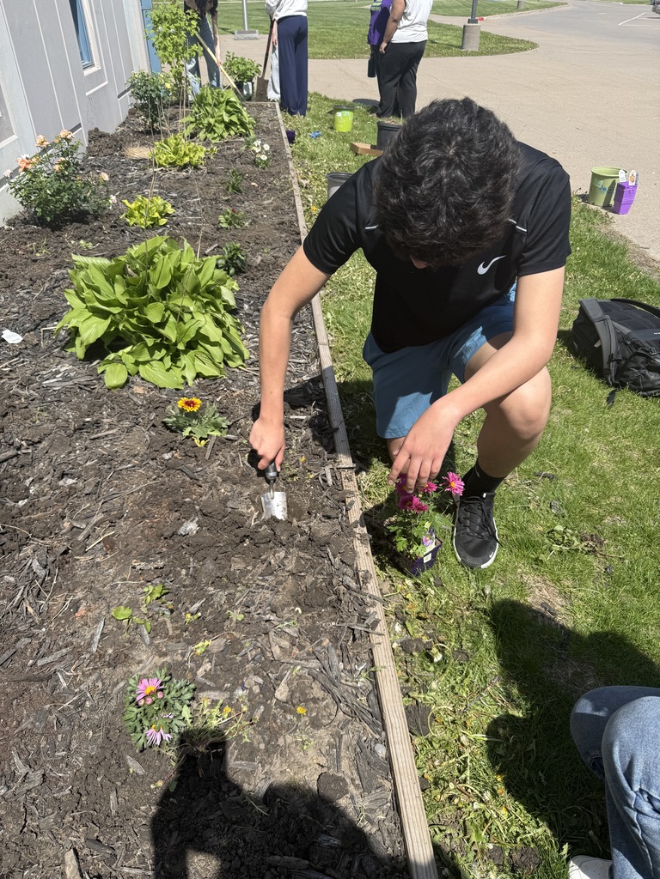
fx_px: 610
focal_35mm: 24
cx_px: 330
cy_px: 440
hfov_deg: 56.8
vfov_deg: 71.6
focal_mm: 6.76
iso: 80
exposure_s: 1/3425
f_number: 1.78
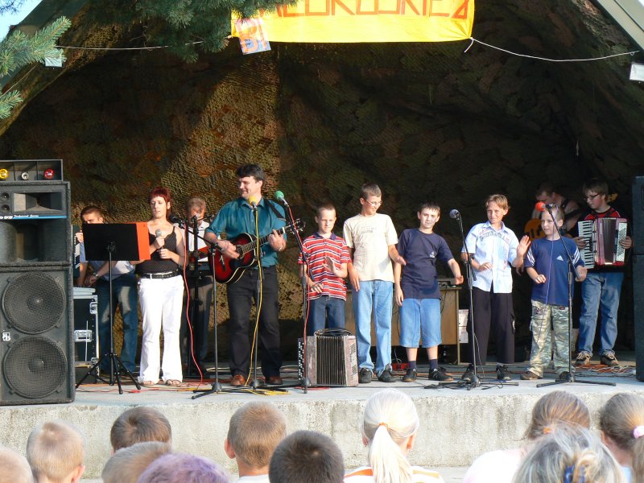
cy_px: 242
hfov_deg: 19.3
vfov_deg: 14.5
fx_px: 1898
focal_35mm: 102
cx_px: 322
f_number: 4
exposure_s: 1/80
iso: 80
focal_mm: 16.9
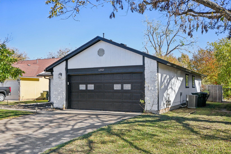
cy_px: 77
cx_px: 116
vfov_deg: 36.9
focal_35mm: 36
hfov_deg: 53.1
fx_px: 231
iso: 400
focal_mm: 24
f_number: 8
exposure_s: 1/1250
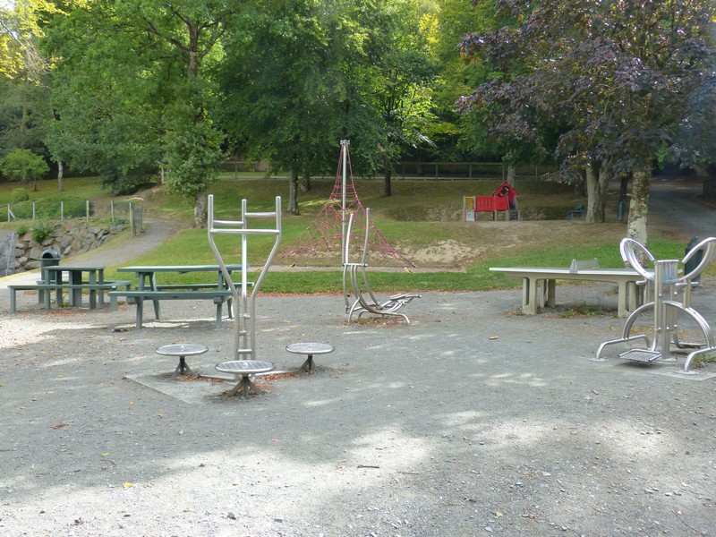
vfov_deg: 45.4
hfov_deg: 58.4
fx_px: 641
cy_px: 268
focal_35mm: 31
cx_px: 358
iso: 160
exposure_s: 1/200
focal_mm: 5.4
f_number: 4
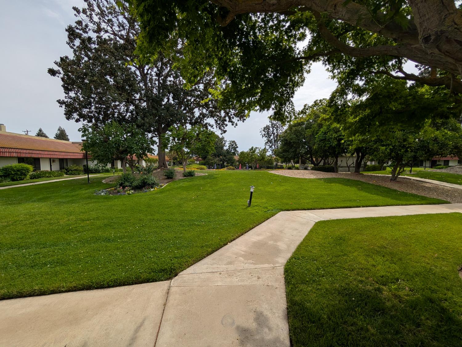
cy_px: 174
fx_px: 160
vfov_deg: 94.6
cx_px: 231
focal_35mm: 12
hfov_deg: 110.5
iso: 54
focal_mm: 2.02
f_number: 1.7
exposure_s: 1/5848
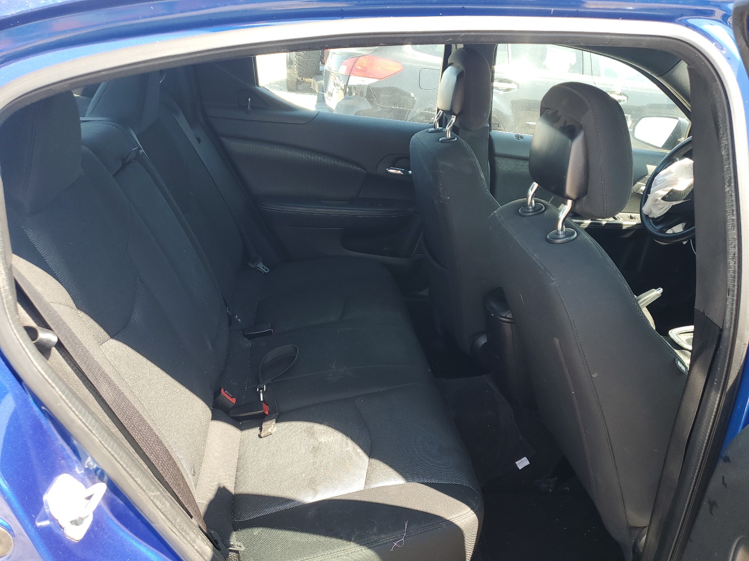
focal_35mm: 26
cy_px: 280
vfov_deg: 53.1
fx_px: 563
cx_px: 374
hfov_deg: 67.3
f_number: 1.5
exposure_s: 1/204
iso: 50
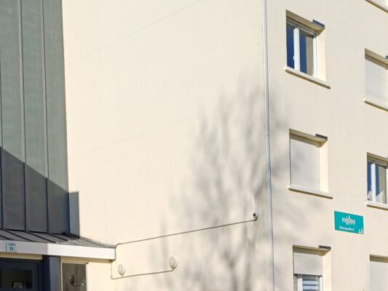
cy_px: 103
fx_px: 538
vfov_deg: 30.1
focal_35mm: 48
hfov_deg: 38.1
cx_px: 314
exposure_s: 1/2500
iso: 50
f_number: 1.8
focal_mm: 4.65
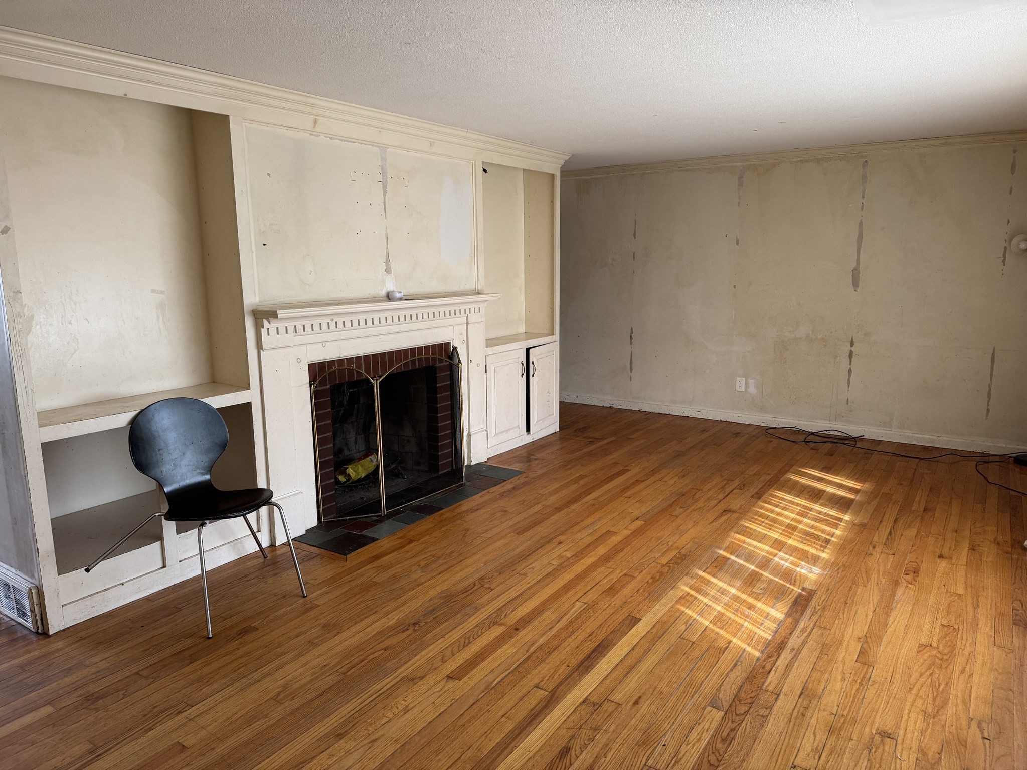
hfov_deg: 71.6
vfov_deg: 56.8
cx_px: 514
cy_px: 385
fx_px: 712
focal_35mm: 24
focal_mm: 6.76
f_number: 1.78
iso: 200
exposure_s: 1/119
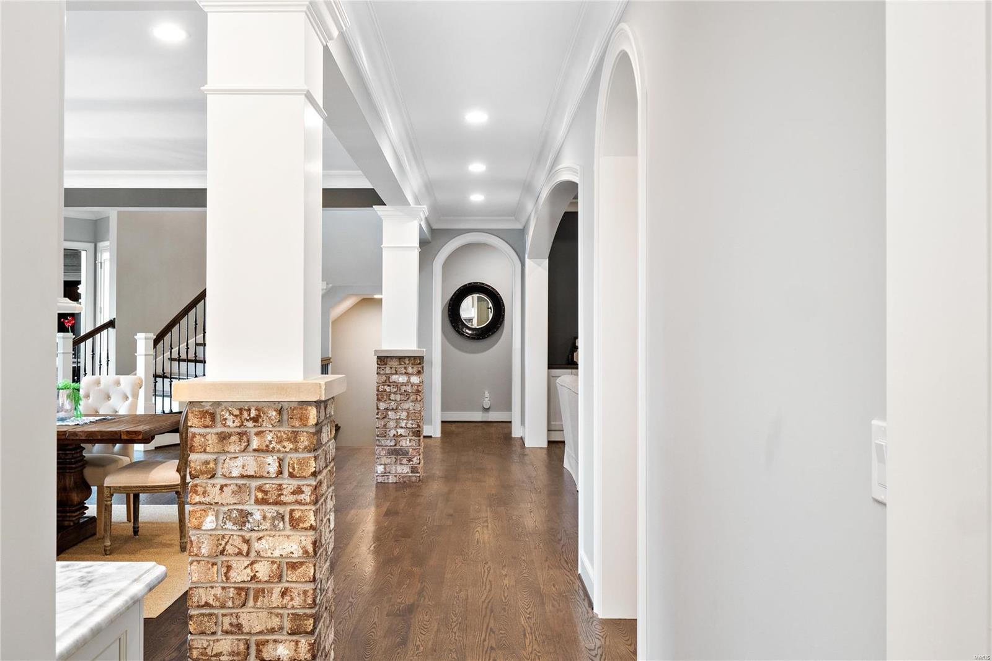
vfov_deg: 43.6
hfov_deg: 61.9
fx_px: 827
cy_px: 330
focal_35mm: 30
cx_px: 496
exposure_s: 1/40
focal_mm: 15
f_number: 8
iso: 400
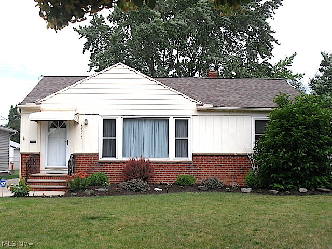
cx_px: 166
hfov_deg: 42.1
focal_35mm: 45
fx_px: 432
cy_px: 124
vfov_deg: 32.2
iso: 80
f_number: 8.8
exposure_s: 1/180
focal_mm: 8.1
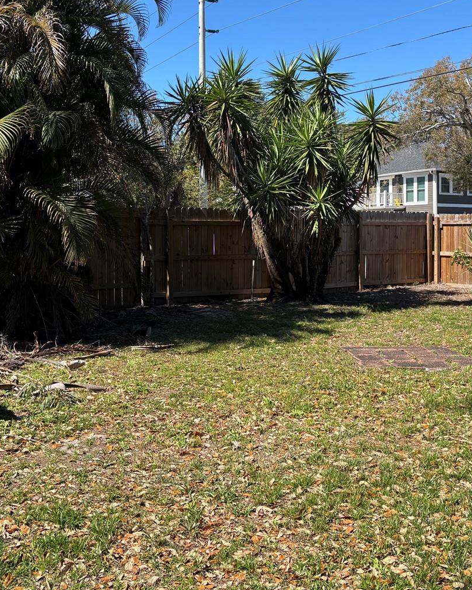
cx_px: 210
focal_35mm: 40
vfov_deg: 45.6
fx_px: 698
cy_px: 242
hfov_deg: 37.3
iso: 50
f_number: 1.6
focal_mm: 5.96
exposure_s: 1/1590
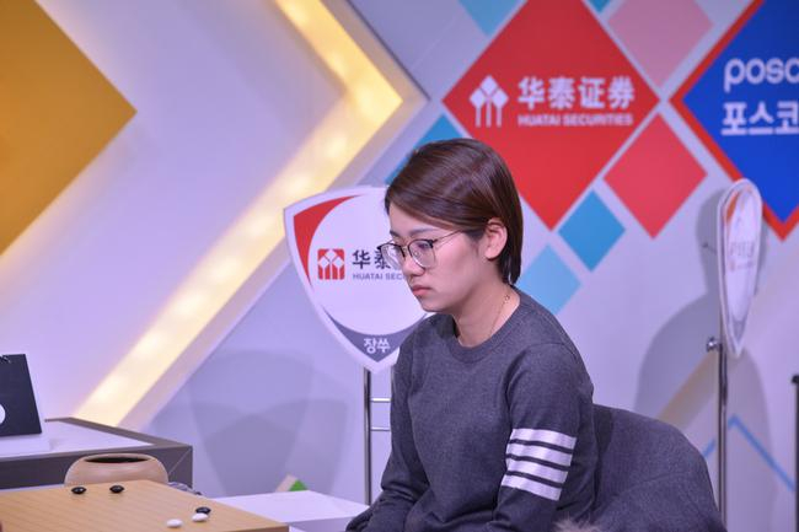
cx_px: 400
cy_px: 266
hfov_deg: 17.1
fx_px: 2662
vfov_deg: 11.4
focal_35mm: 120
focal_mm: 120
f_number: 5.6
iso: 1000
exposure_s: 1/100
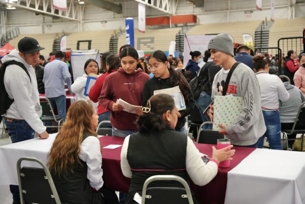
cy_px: 102
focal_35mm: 48
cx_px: 152
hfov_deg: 40.8
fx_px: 410
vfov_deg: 27.9
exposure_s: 1/160
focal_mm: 48.4
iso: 4000
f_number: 4
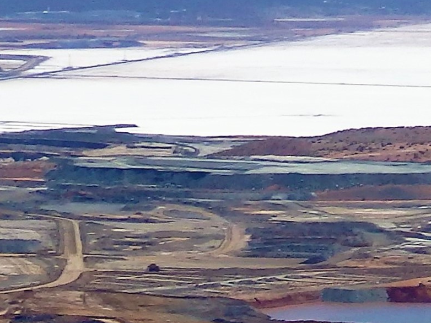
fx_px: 3871
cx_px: 21
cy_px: 717
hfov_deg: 6.4
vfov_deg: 4.7
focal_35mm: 311
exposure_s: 1/200
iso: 125
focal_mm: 9.8
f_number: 11.6
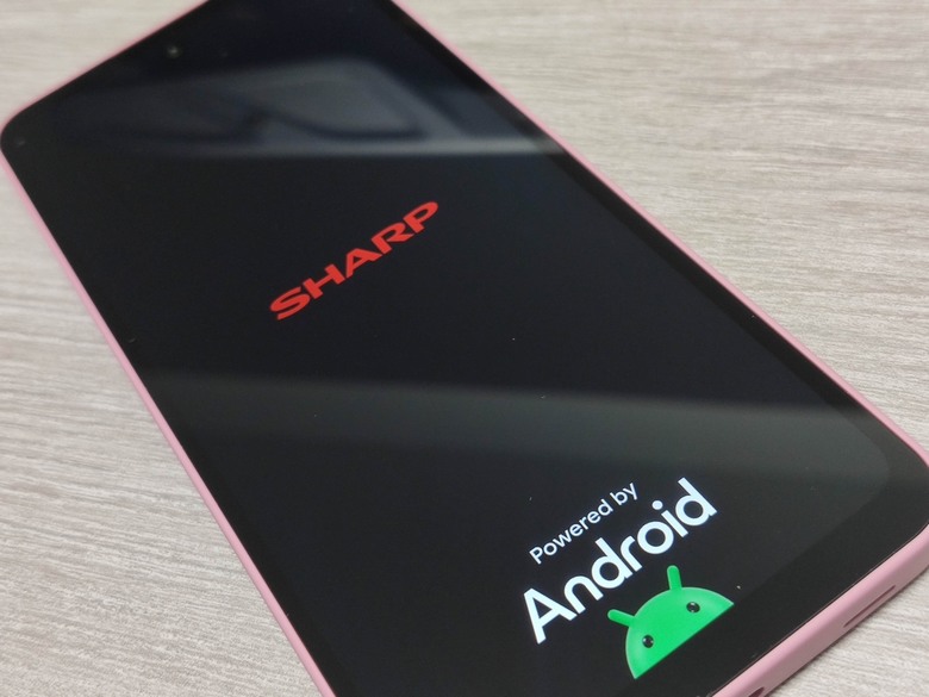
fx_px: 1100
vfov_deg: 35.1
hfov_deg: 45.8
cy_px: 348
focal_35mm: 41
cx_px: 464
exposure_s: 1/60
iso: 840
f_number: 1.75
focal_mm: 4.75
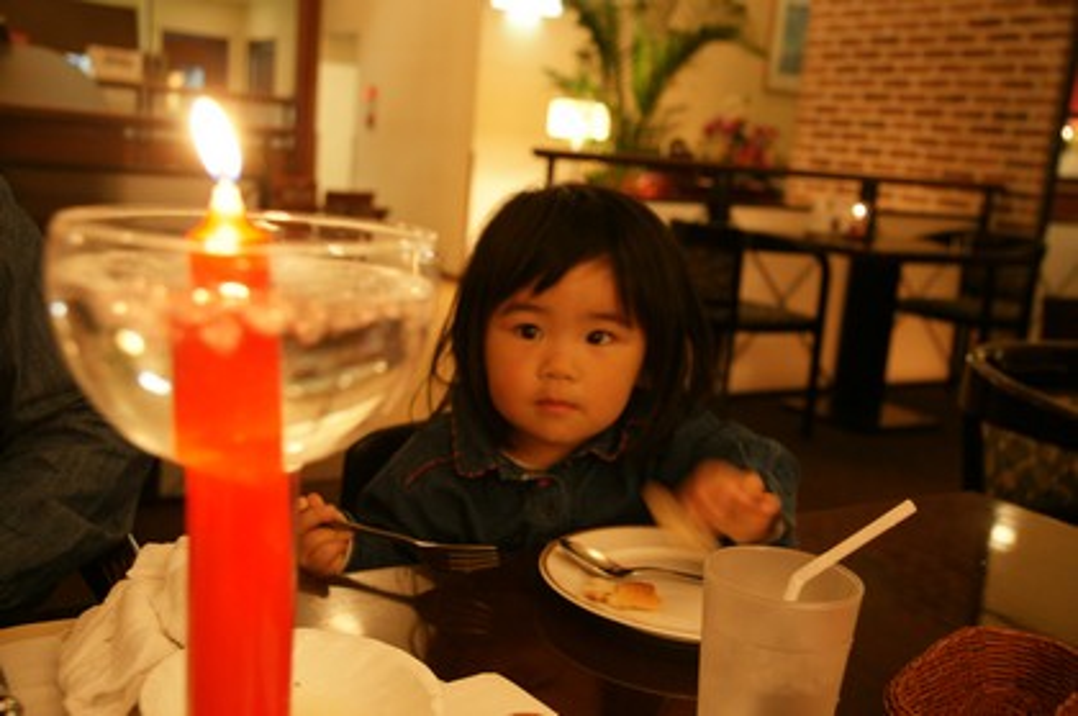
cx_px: 539
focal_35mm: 39
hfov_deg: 49.6
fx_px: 1166
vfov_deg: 34.1
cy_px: 358
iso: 800
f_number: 4.5
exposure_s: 1/13
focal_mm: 26
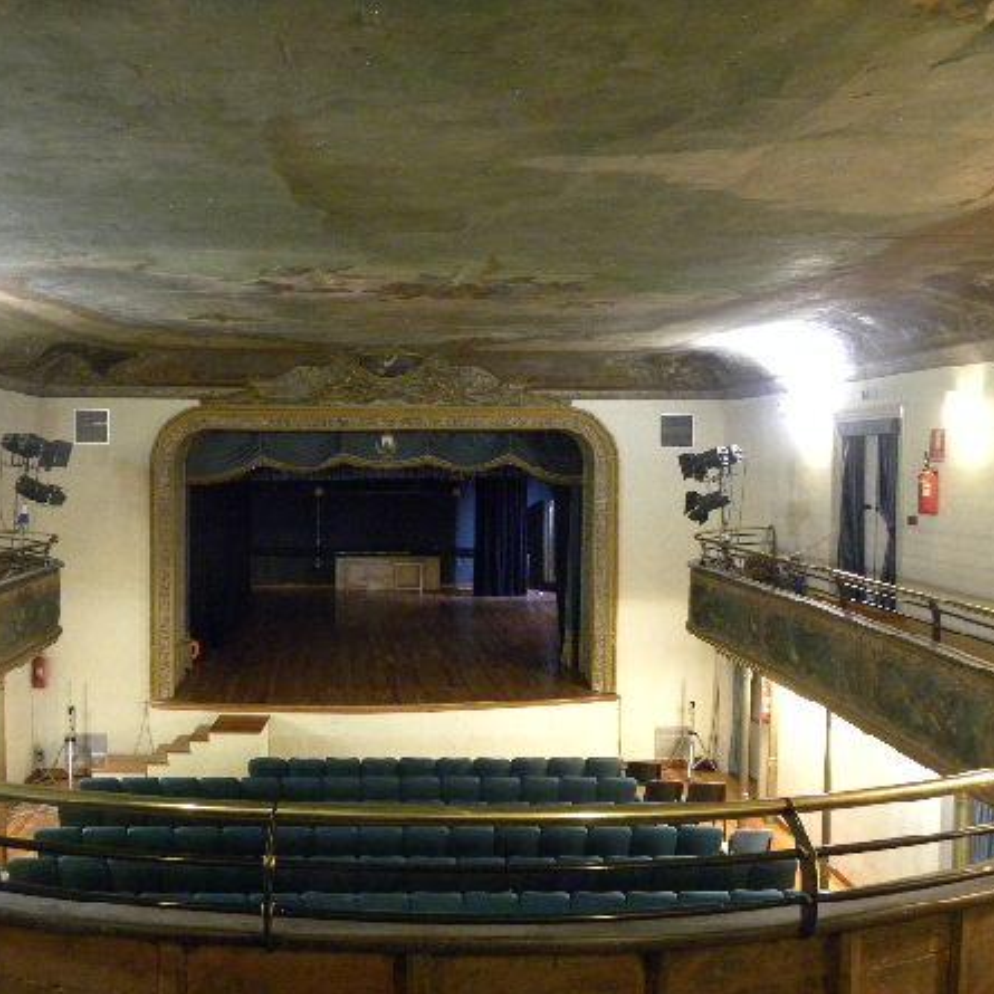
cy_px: 500
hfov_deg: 52.1
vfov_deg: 52.5
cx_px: 393
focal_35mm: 31
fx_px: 1007
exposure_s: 1/4
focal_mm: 4.6
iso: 400
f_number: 3.5
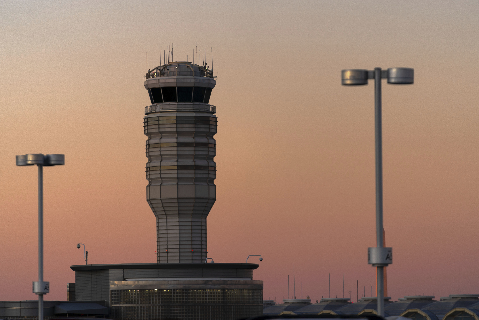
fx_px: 2661
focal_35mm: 200
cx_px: 240
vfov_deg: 6.9
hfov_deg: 10.3
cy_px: 160
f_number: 2.8
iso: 100
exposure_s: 1/400
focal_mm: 200
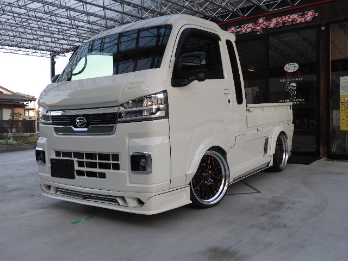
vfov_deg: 42.9
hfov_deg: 55.4
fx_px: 332
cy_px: 130
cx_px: 174
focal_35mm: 33
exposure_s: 1/160
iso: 100
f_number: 3.6
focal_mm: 5.9
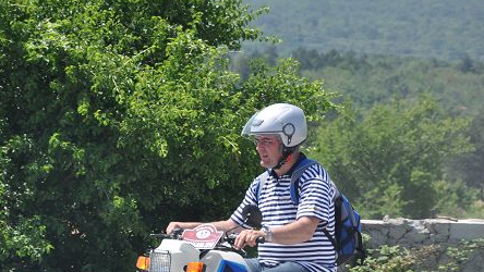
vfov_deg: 4.4
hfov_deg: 7.8
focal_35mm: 277
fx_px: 3556
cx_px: 117
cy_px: 225
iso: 200
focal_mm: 98
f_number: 6.3
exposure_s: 1/640
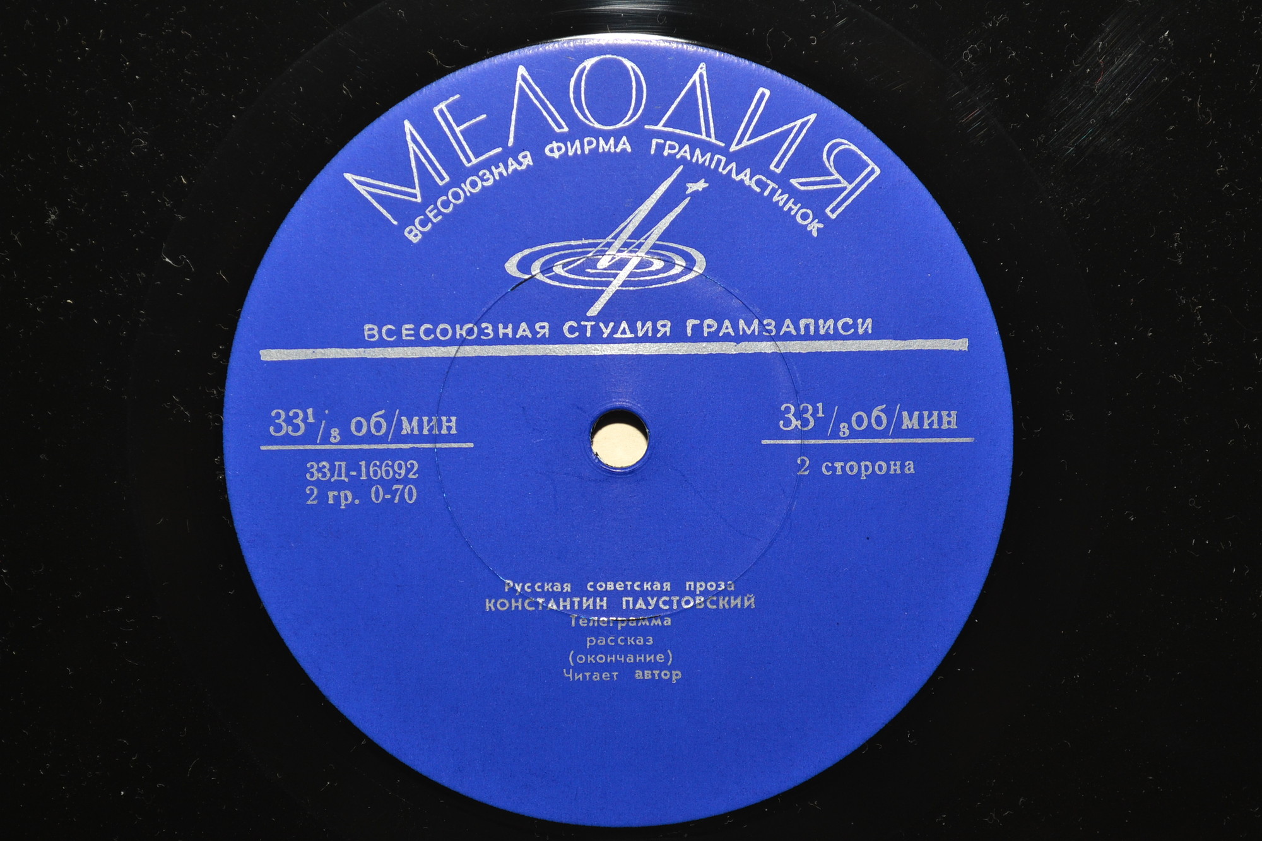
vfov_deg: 16.6
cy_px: 420
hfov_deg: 24.6
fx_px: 2892
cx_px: 631
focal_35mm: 82
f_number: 6.3
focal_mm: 55
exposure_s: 1/200
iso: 200
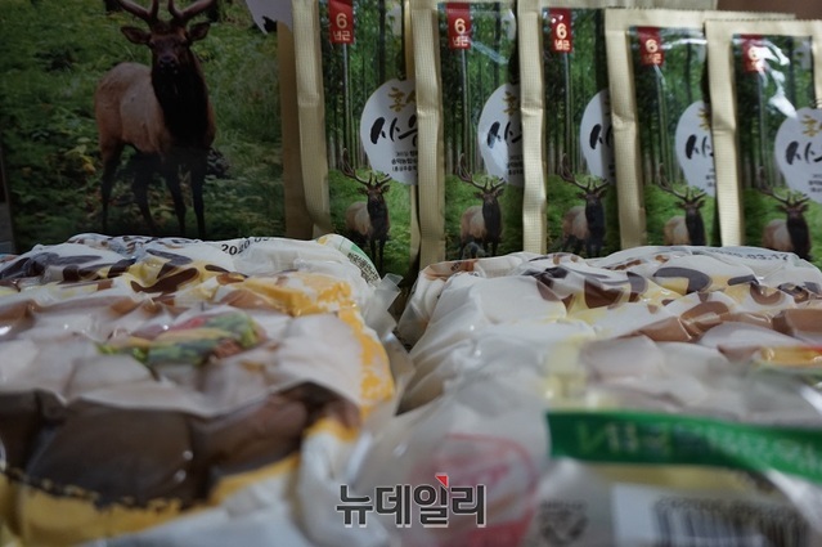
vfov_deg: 39.9
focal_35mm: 33
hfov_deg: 57.3
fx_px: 753
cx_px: 411
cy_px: 274
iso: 800
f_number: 4
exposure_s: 1/60
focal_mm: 22
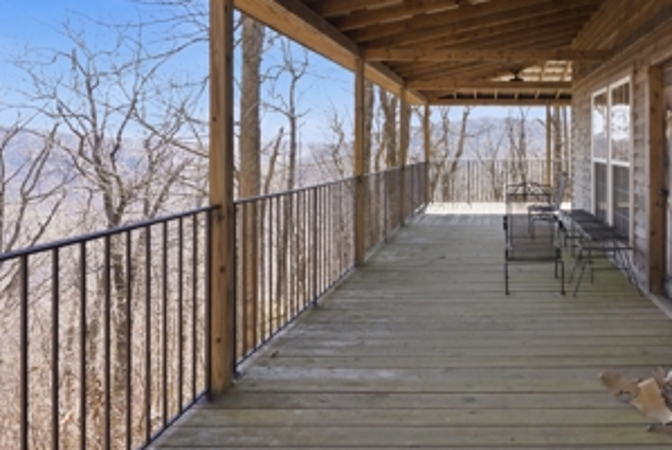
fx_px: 462
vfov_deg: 50.9
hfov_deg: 68.0
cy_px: 148
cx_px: 493
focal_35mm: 25
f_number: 6.3
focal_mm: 16.5
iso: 1250
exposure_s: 1/640
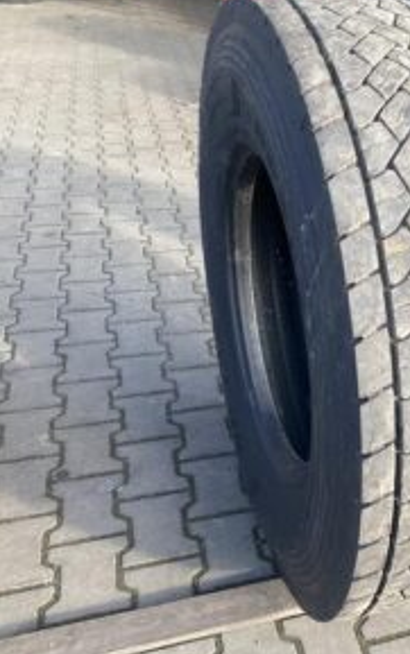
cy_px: 336
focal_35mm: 41
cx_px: 410
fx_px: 732
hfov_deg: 29.3
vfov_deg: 48.2
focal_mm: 4.25
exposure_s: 1/176
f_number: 1.8
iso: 32
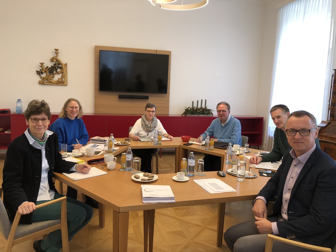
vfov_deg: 49.7
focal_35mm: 28
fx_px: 272
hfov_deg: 63.4
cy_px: 126
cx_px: 168
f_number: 1.8
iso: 40
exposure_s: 1/24
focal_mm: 3.99
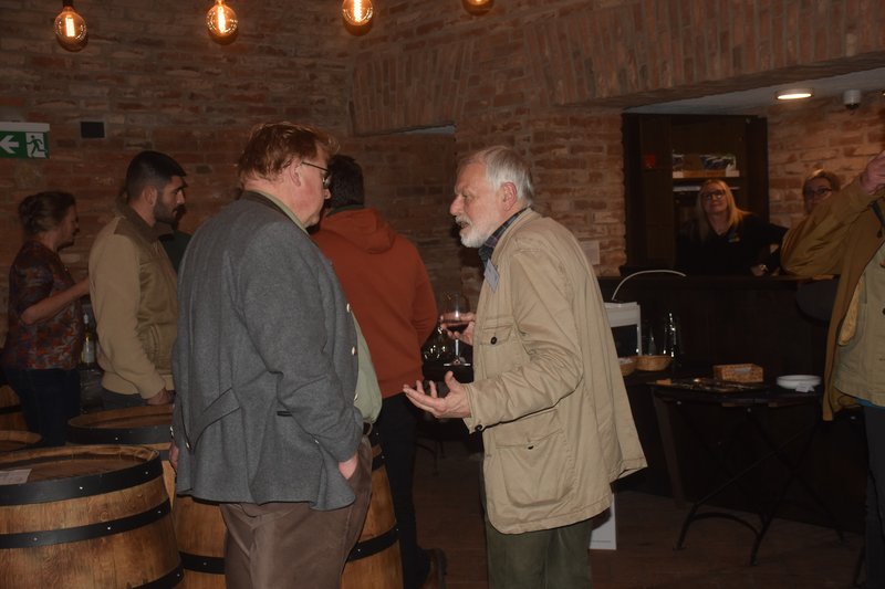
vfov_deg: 25.7
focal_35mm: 52
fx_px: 1290
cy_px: 294
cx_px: 442
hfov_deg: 37.9
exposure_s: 1/60
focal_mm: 35
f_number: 4.2
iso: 400
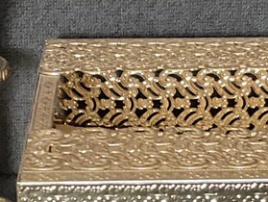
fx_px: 1217
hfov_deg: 12.6
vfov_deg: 9.4
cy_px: 196
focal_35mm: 157
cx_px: 153
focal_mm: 3
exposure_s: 1/40
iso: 250
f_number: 1.8
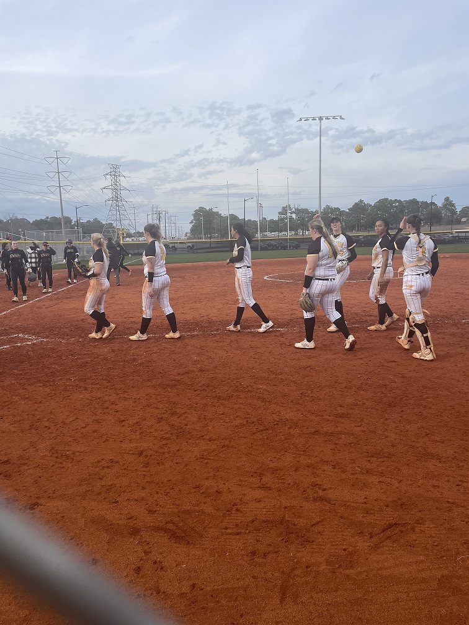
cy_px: 312
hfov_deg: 53.1
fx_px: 470
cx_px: 234
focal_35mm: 26
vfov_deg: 67.3
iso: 32
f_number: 1.6
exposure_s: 1/1618
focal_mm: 4.2
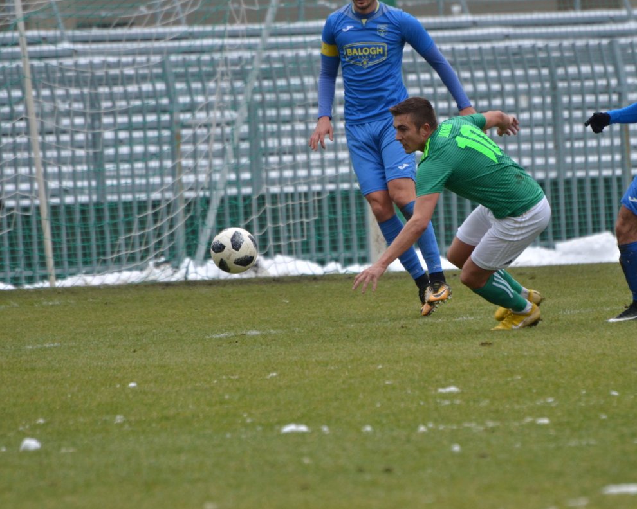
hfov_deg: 3.8
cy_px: 254
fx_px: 9634
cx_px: 385
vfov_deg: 3.0
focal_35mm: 511
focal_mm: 300
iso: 500
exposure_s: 1/640
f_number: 5.6
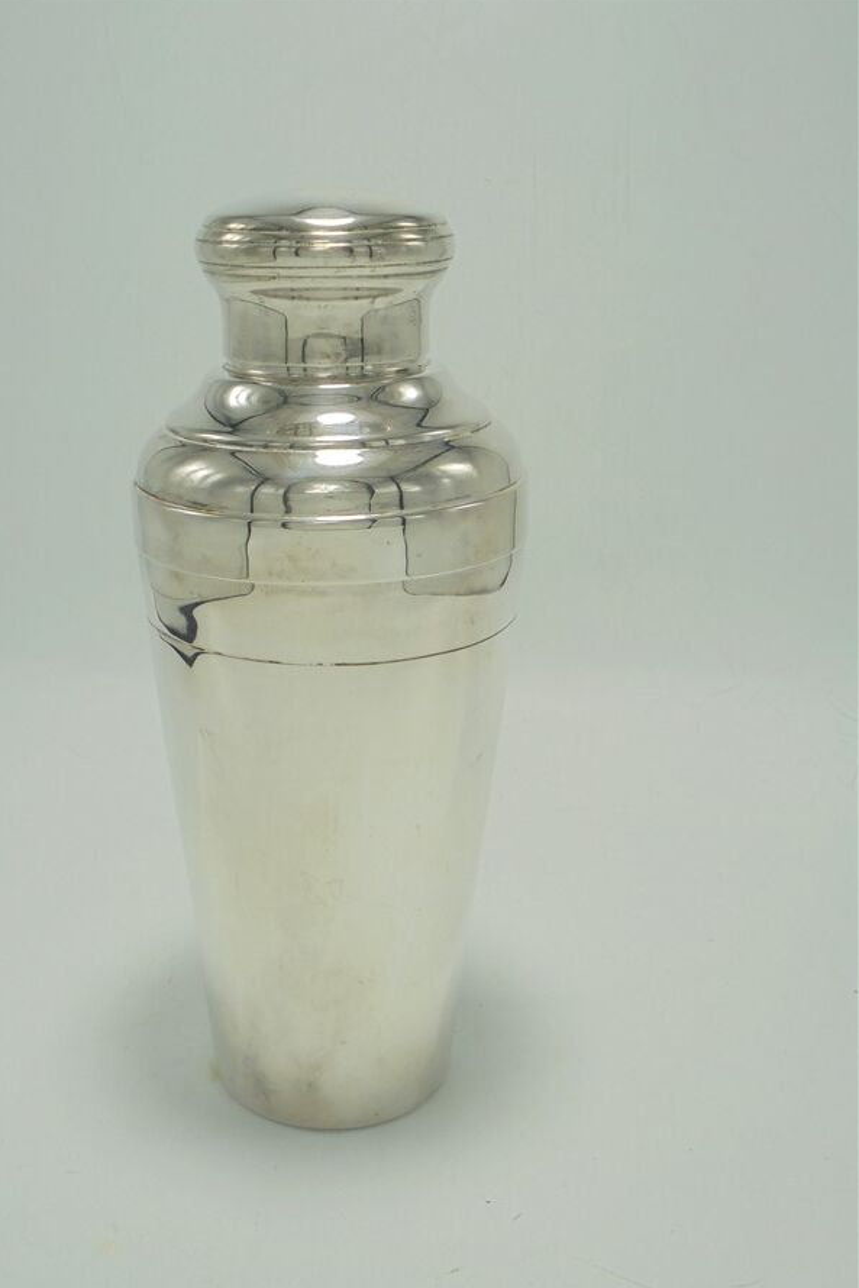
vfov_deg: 48.5
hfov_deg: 33.4
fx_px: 1431
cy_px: 643
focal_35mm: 40
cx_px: 372
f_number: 4.2
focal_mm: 6.9
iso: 100
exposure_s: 1/100
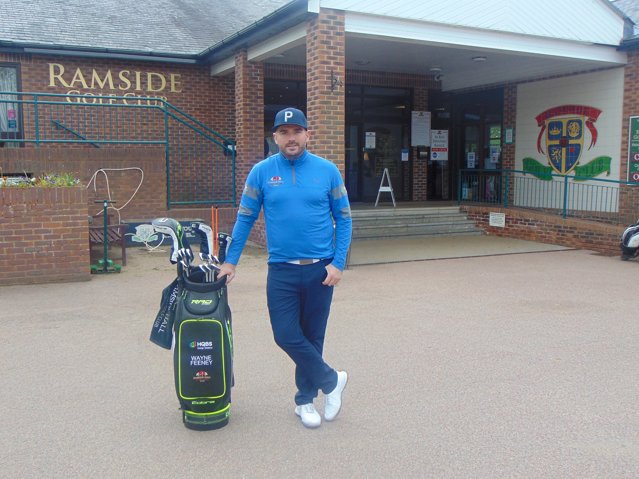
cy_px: 240
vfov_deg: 40.7
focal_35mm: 35
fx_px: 646
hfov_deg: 52.6
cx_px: 320
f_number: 3.2
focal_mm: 6.3
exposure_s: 1/250
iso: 80
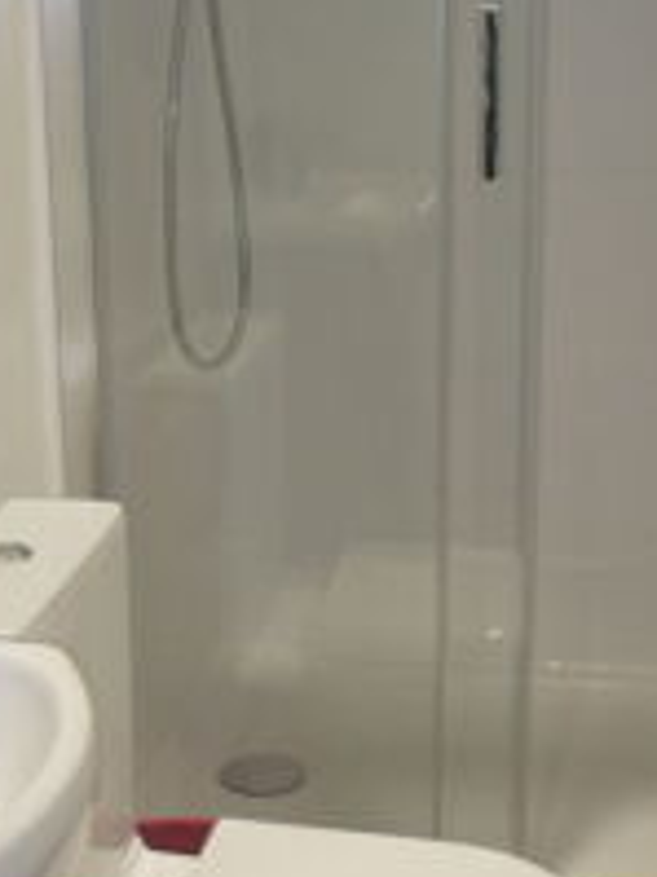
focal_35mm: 75
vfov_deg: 26.0
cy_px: 474
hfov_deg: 19.5
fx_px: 1900
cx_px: 150
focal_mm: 5.8
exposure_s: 1/30
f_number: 2.8
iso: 100
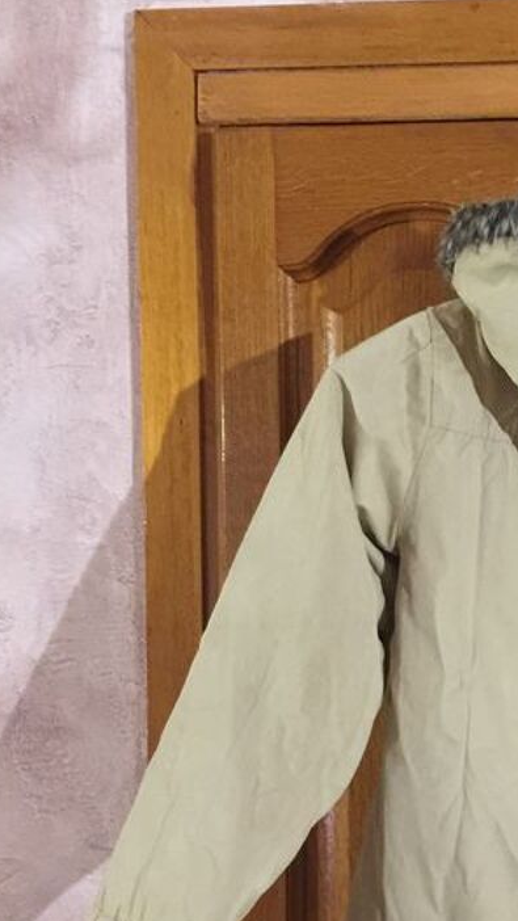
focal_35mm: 60
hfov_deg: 18.8
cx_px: 640
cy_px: 678
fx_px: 1465
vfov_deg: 34.2
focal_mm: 4.15
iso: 160
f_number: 2.2
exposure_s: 1/8
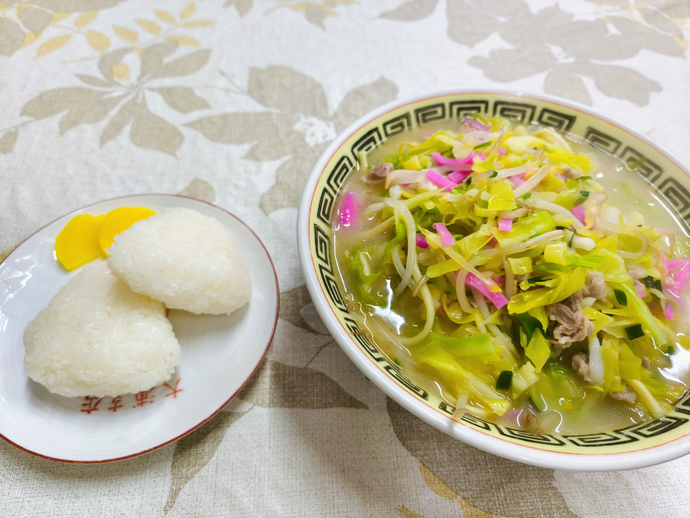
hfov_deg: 73.9
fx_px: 458
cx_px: 345
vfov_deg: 58.9
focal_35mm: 23
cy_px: 259
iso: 320
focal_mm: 5.35
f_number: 1.7
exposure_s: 1/60
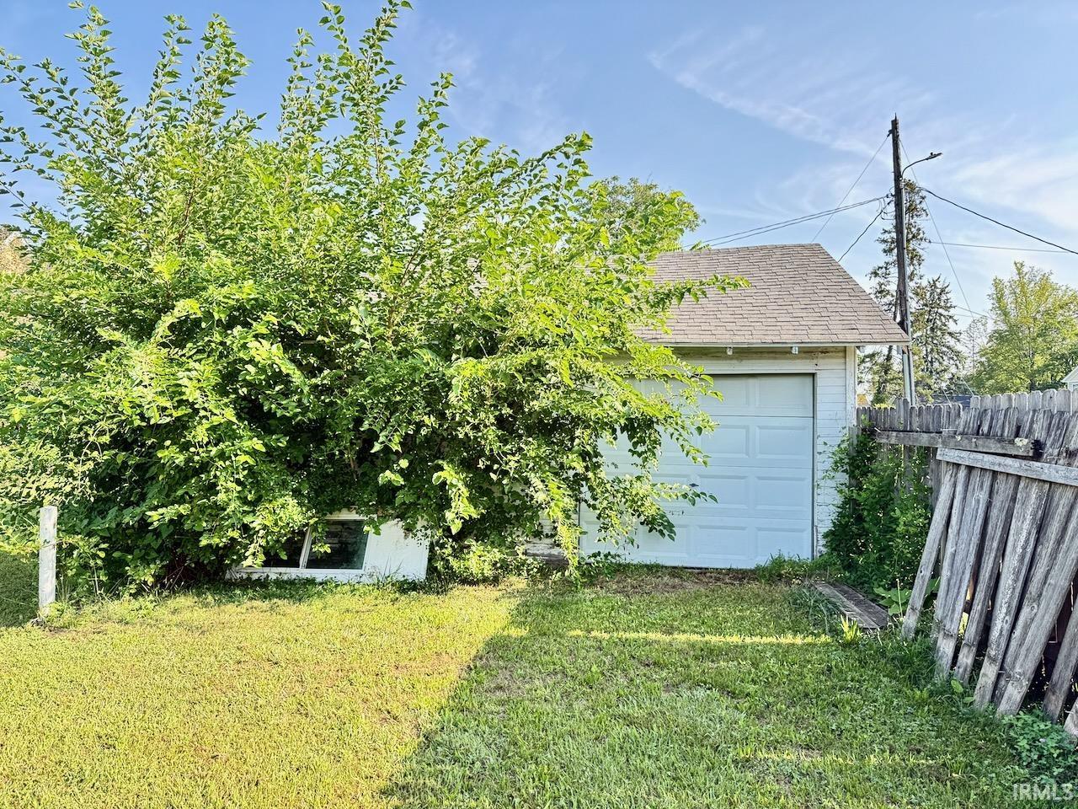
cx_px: 539
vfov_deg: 56.8
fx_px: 747
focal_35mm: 24
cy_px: 404
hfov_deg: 71.6
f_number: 1.78
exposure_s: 1/377
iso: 100
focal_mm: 6.76
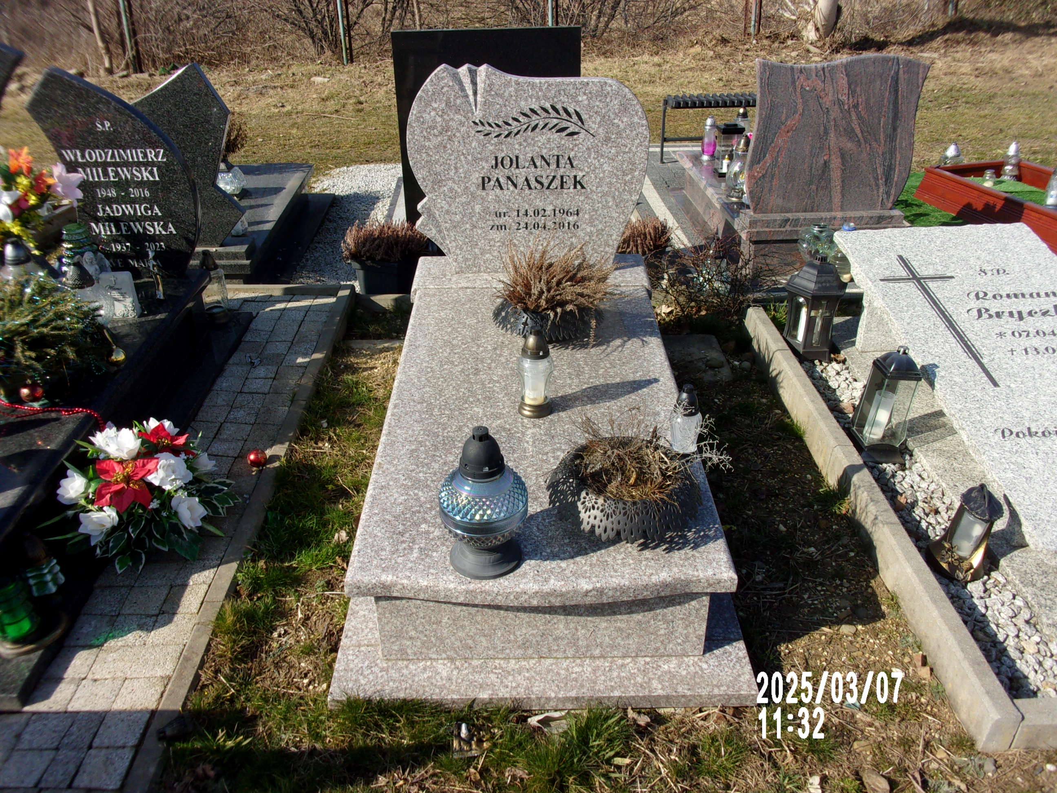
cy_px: 396
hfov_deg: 63.4
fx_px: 855
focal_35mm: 28
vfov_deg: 49.7
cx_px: 528
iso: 80
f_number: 10.8
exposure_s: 1/80
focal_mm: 5.1
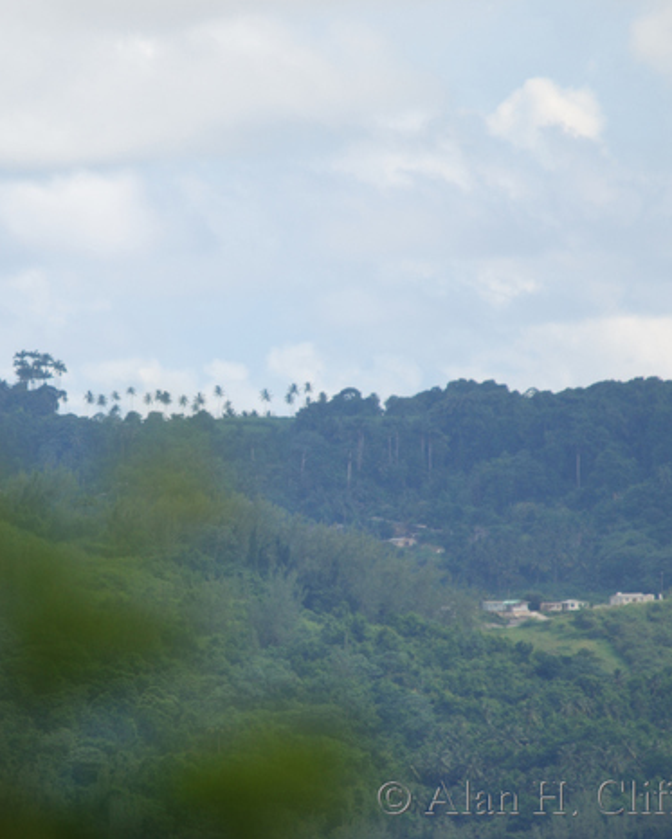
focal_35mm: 847
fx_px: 21050
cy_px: 420
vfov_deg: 2.3
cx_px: 168
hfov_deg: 1.8
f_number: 5.6
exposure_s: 1/320
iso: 100
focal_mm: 400
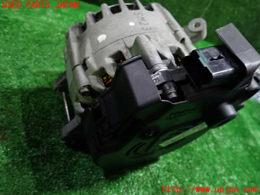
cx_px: 130
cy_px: 98
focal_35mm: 25
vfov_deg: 54.9
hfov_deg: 69.4
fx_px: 188
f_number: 2
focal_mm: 4.5
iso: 320
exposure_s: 1/30
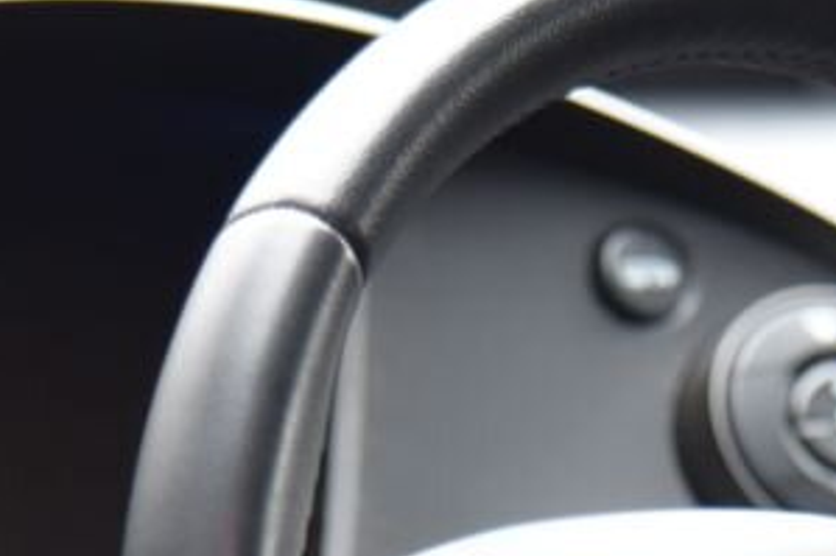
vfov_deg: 3.6
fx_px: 8912
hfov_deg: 5.4
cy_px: 796
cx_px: 610
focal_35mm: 384
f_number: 4
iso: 500
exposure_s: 1/13
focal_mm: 112
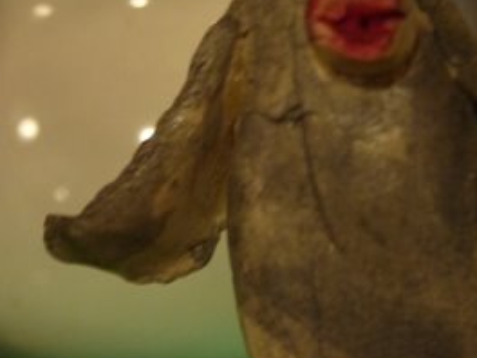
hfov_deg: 17.0
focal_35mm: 115
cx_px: 347
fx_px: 1585
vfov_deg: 12.9
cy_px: 175
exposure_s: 1/8
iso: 800
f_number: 4.3
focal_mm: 19
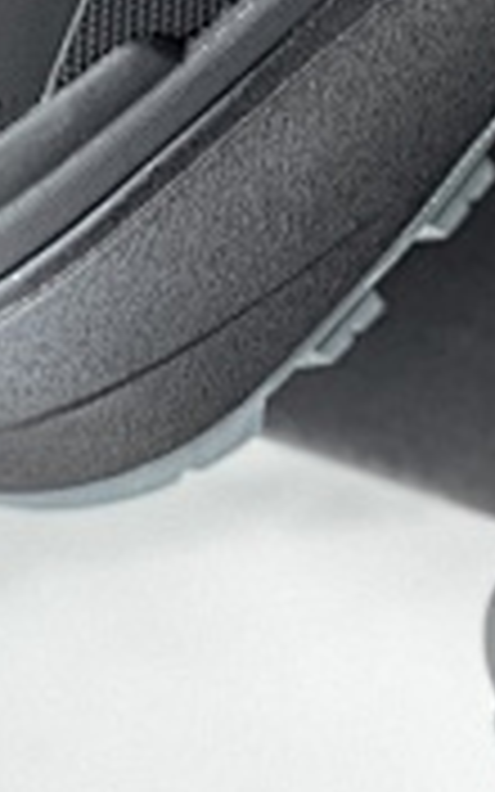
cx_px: 1053
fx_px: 6648
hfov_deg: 4.2
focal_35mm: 308
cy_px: -310
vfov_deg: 6.7
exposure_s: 1/40
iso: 160
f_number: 2.2
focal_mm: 7.5
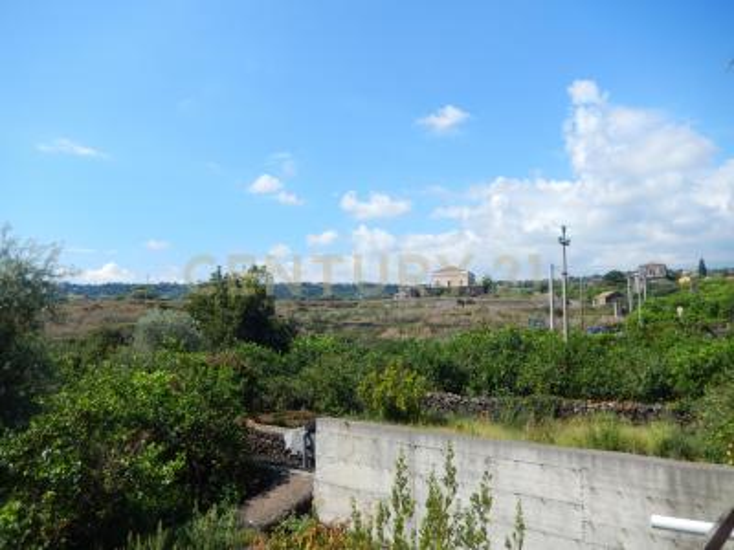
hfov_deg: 69.4
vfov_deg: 54.9
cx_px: 367
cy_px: 275
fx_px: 530
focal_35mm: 25
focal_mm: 4.5
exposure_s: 1/640
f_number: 6.8
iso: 180
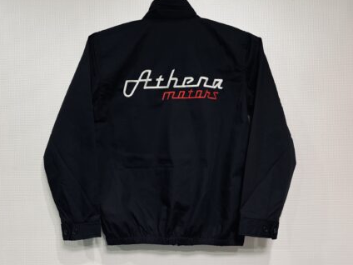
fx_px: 275
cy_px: 129
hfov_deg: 65.3
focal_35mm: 27
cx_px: 177
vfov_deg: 51.3
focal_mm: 5.7
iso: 125
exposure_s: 1/121
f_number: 1.5
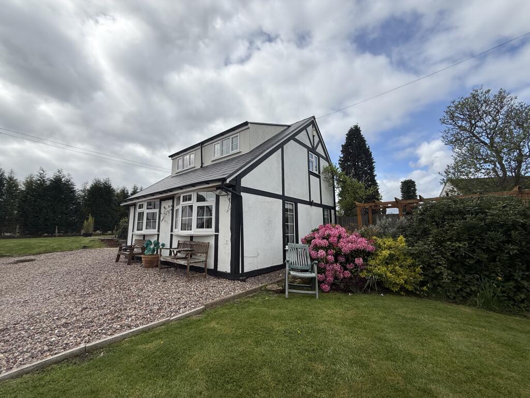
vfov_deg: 85.7
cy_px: 199
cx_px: 265
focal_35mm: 14
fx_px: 214
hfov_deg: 102.1
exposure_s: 1/1464
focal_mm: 2.22
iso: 50
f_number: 2.2
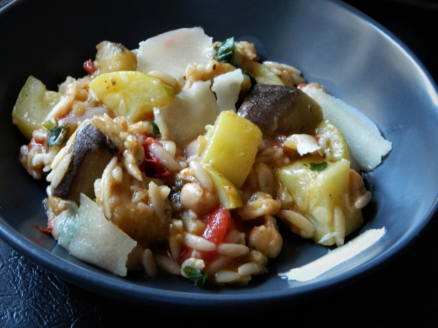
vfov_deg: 18.4
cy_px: 151
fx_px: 1012
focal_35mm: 80
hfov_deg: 24.4
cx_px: 192
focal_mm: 12.6
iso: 400
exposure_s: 1/15
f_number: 4
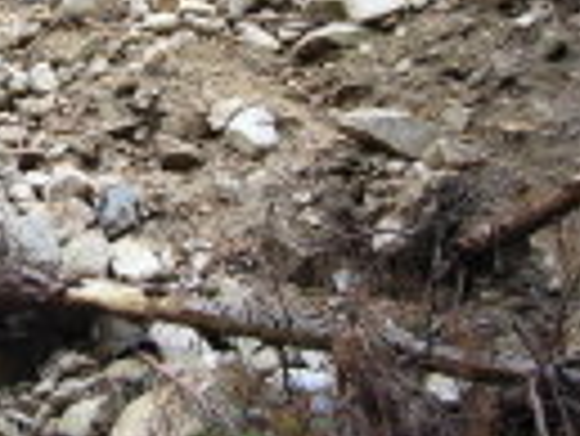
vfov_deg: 19.2
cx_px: 22
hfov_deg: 24.6
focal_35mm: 76
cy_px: 72
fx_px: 1275
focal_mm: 4.6
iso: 80
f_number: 2.8
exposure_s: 1/50
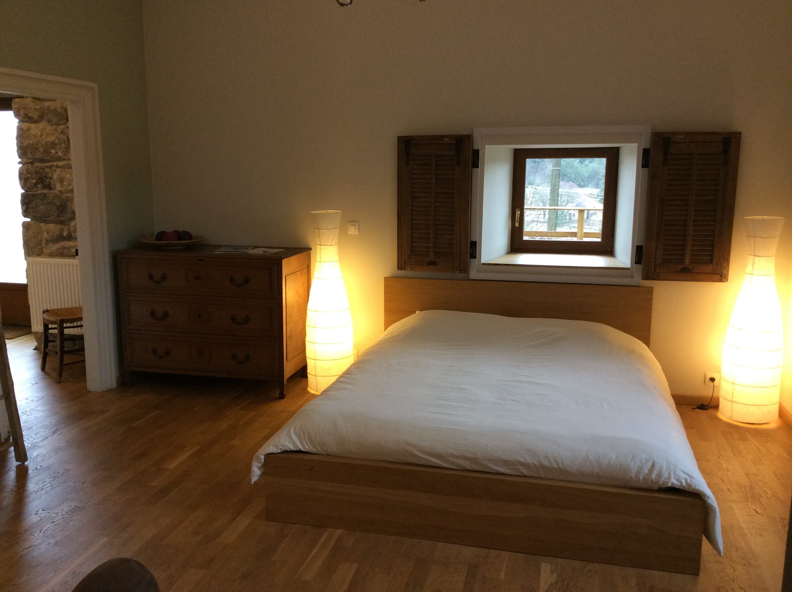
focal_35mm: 32
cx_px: 396
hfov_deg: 56.9
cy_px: 296
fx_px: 731
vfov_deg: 44.1
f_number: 2.4
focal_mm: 3.3
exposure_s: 1/25
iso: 80
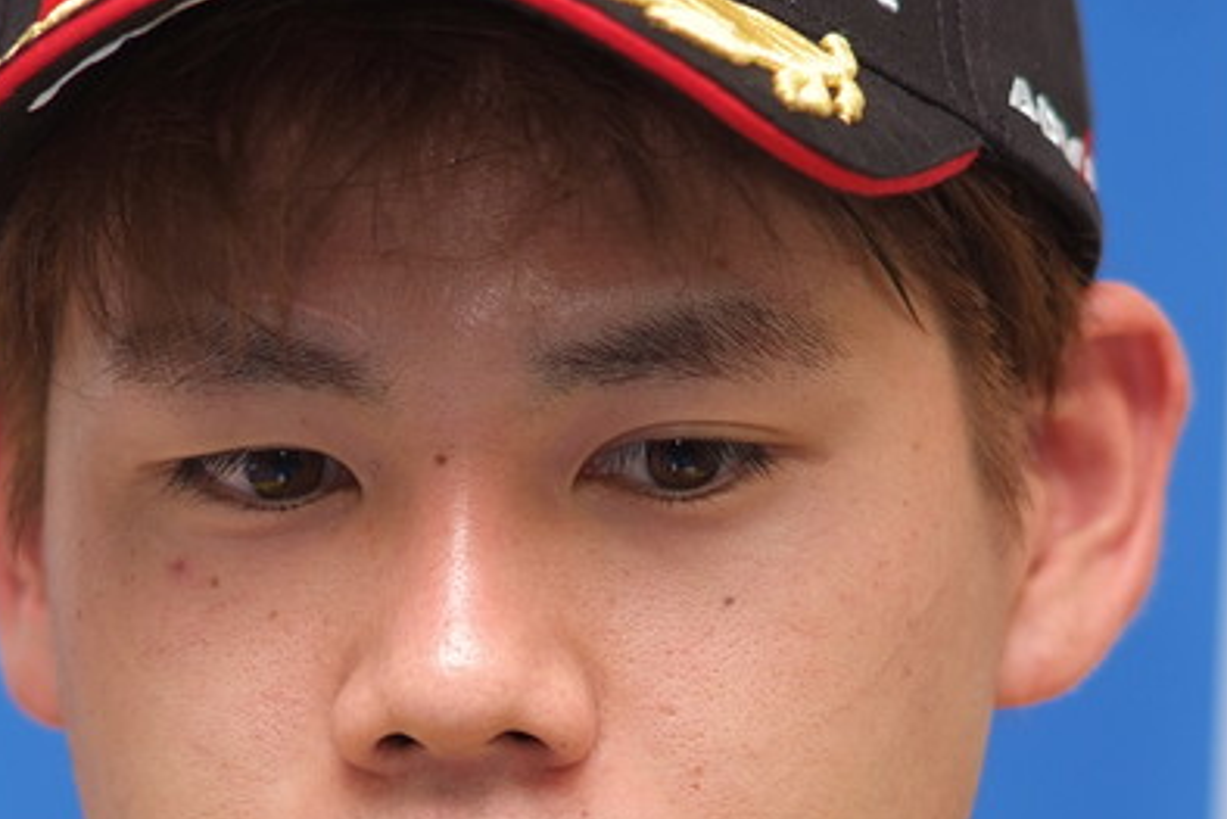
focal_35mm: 493
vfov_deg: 2.8
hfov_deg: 4.2
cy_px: 660
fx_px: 16808
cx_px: 480
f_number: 2.8
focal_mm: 180
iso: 400
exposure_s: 1/250
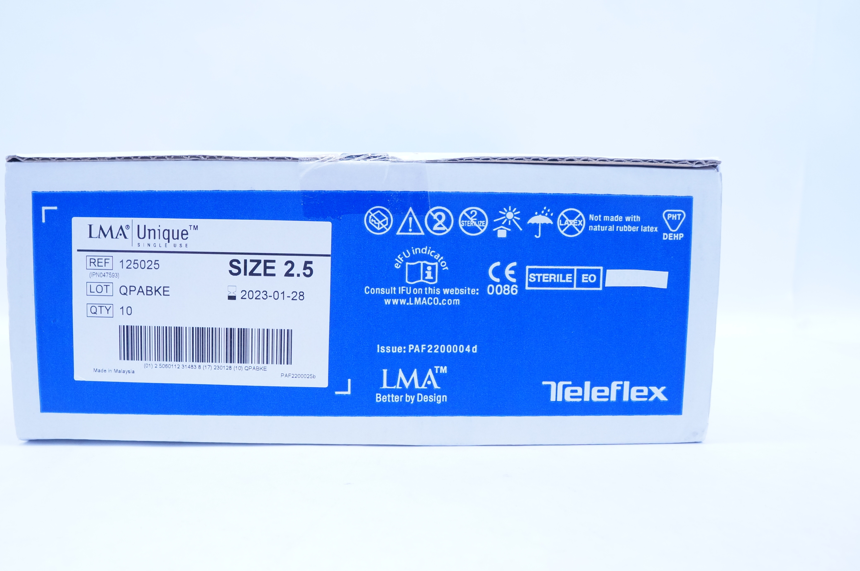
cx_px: 368
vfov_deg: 41.0
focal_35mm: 32
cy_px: 300
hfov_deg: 58.5
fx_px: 764
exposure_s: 1/80
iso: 800
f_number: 5.6
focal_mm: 18
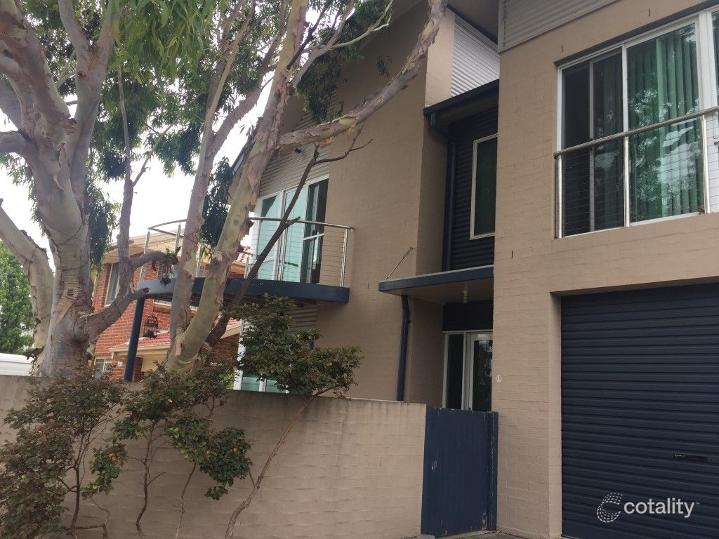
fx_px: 602
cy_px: 270
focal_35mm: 29
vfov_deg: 48.2
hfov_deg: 61.7
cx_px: 360
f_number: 2.2
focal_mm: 4.15
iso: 32
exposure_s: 1/408
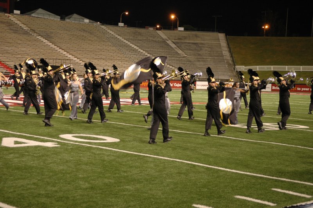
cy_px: 104
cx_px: 156
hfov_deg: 30.5
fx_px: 573
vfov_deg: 20.6
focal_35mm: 66
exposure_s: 1/60
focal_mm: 44
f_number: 2.8
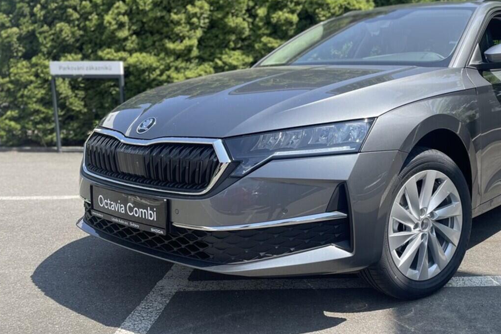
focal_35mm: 38
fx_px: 529
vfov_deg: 34.9
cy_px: 136
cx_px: 337
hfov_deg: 49.7
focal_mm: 4.2
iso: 50
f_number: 1.6
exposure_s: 1/1770
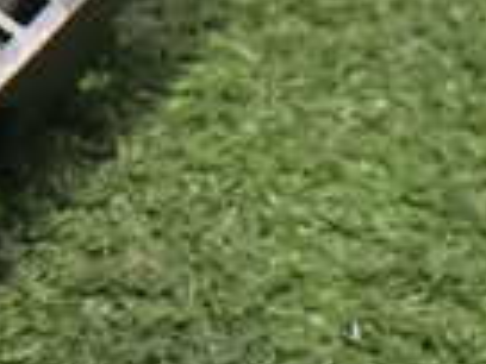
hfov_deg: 13.6
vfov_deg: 10.8
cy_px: -203
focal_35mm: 132
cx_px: -339
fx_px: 1853
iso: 1250
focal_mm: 5.4
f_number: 2.3
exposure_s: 1/30
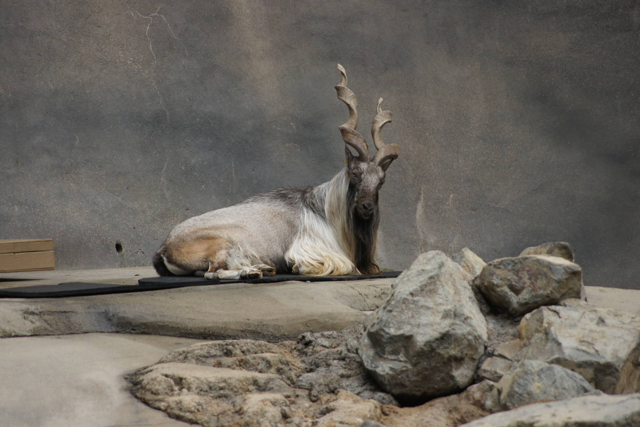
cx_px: 320
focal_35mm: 300
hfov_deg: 6.9
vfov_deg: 4.6
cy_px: 214
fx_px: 5333
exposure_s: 1/500
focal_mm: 200
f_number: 5.6
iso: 500
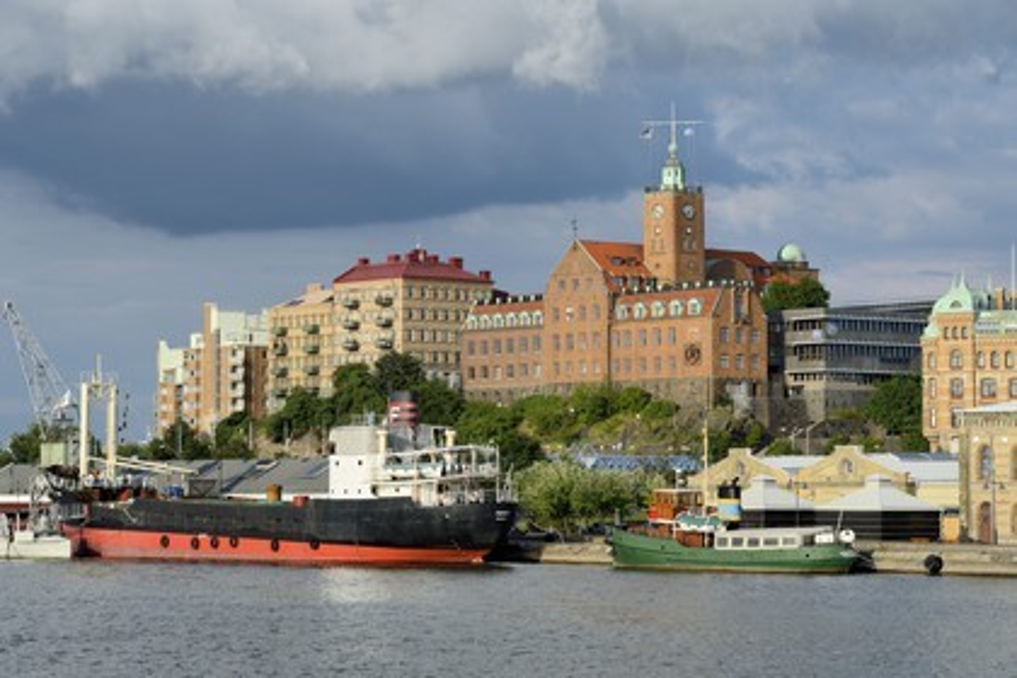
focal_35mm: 102
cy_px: 339
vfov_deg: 13.4
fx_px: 2881
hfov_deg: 20.0
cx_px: 508
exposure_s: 1/400
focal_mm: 102
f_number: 9
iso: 200
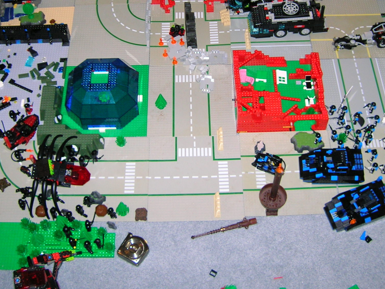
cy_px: 75
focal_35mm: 52
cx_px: 202
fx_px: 578
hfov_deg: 36.8
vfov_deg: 27.7
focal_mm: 5.7
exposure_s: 1/60.1
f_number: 2.9
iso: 84
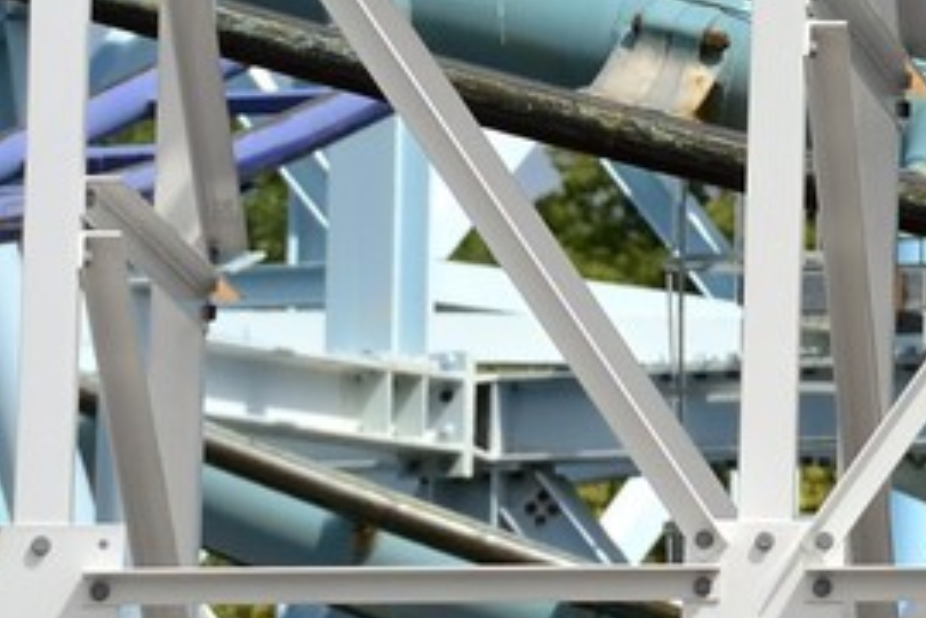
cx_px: 2586
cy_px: -929
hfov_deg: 1.7
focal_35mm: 1183
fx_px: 30427
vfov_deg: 1.2
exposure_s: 1/500
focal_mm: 200
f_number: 10
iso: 200
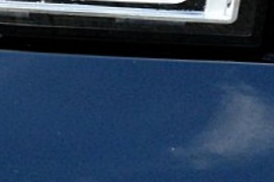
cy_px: 59
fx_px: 3641
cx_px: 34
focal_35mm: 479
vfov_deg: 2.9
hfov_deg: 4.3
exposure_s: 1/200
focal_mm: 46
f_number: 10
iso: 400
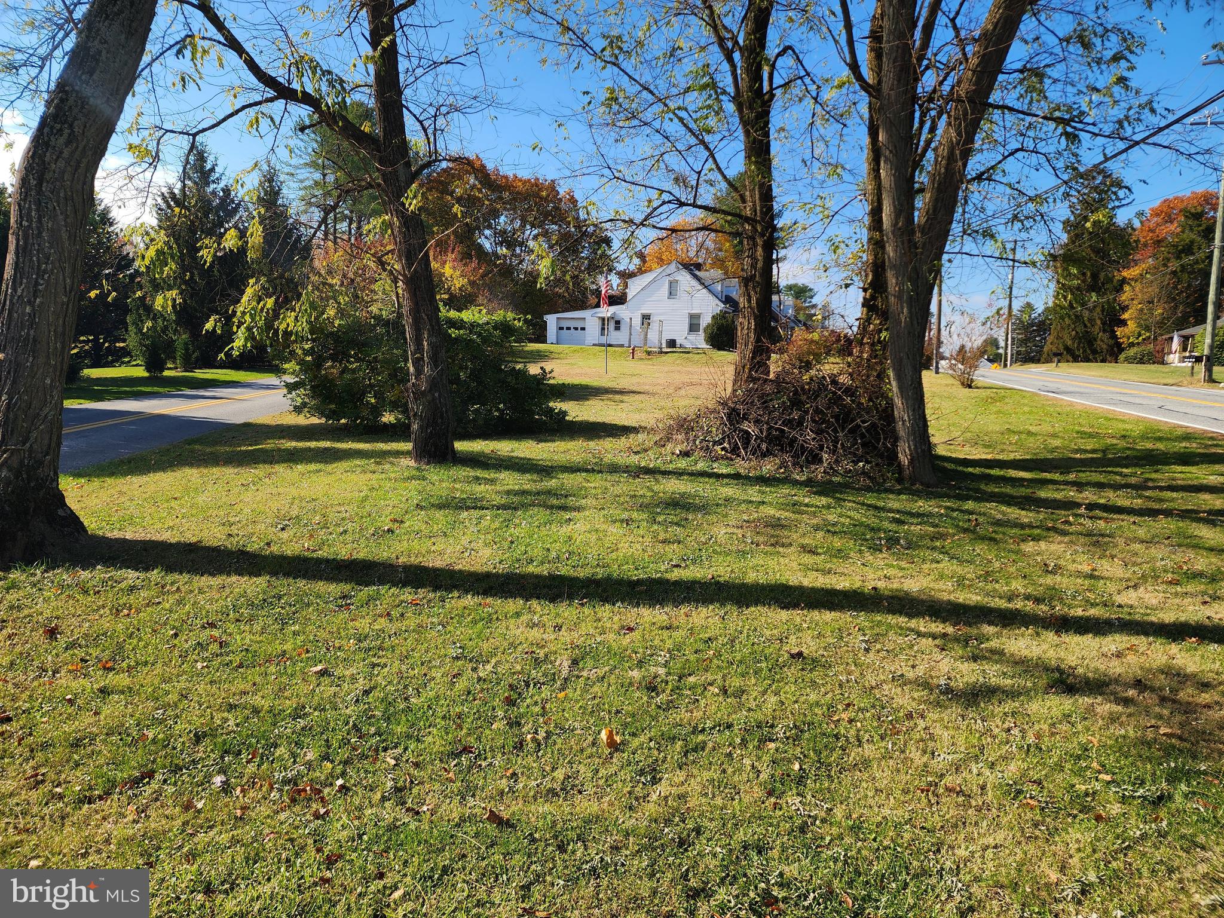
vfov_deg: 58.9
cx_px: 612
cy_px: 459
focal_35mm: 23
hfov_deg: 73.9
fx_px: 813
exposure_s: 1/773
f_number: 1.8
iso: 12
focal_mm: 6.4
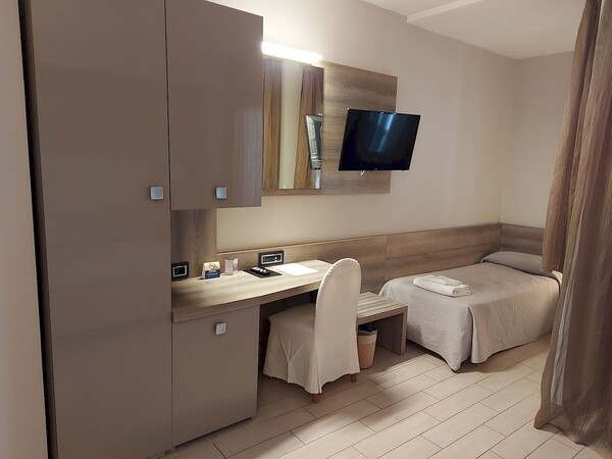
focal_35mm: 24
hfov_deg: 71.6
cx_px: 306
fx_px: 424
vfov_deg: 56.8
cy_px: 230
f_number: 1.8
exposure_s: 1/33
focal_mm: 5.23
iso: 250
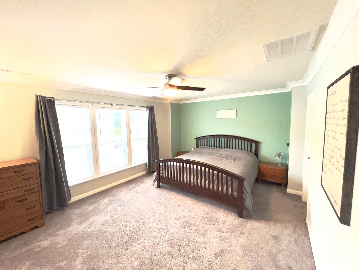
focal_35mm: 13
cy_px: 135
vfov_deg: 89.9
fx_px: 135
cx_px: 180
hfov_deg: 106.2
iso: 400
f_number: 1.8
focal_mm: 1.57
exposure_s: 1/60
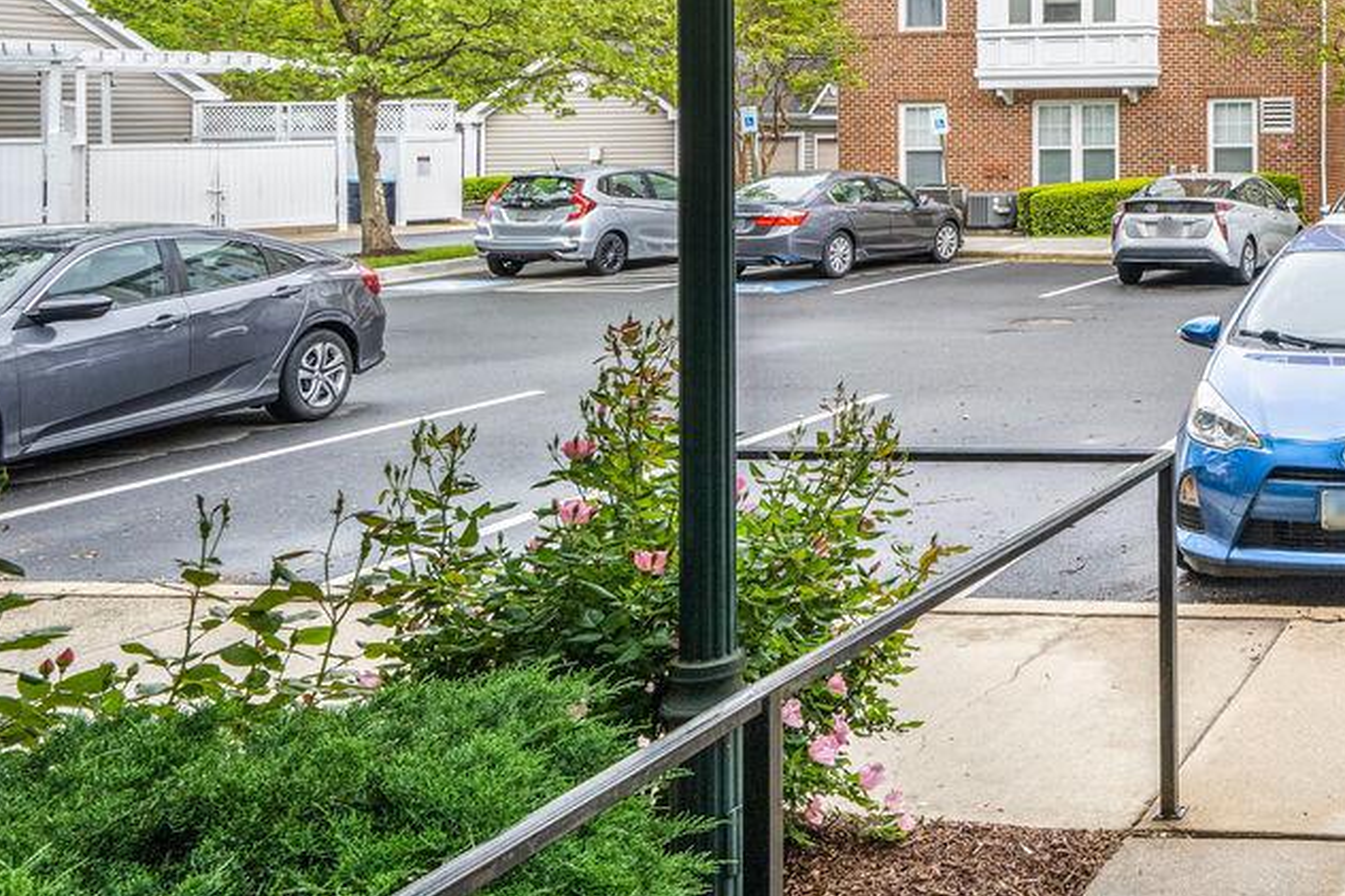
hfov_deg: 38.4
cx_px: 1515
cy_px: 13
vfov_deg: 30.5
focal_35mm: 41
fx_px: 1531
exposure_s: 1/40
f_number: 9
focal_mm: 15
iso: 200
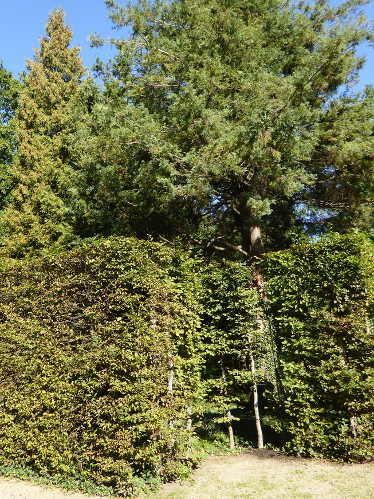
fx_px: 447
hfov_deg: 45.4
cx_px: 172
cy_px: 221
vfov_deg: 58.2
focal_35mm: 31
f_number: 3.3
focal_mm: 4.3
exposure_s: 1/400
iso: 100
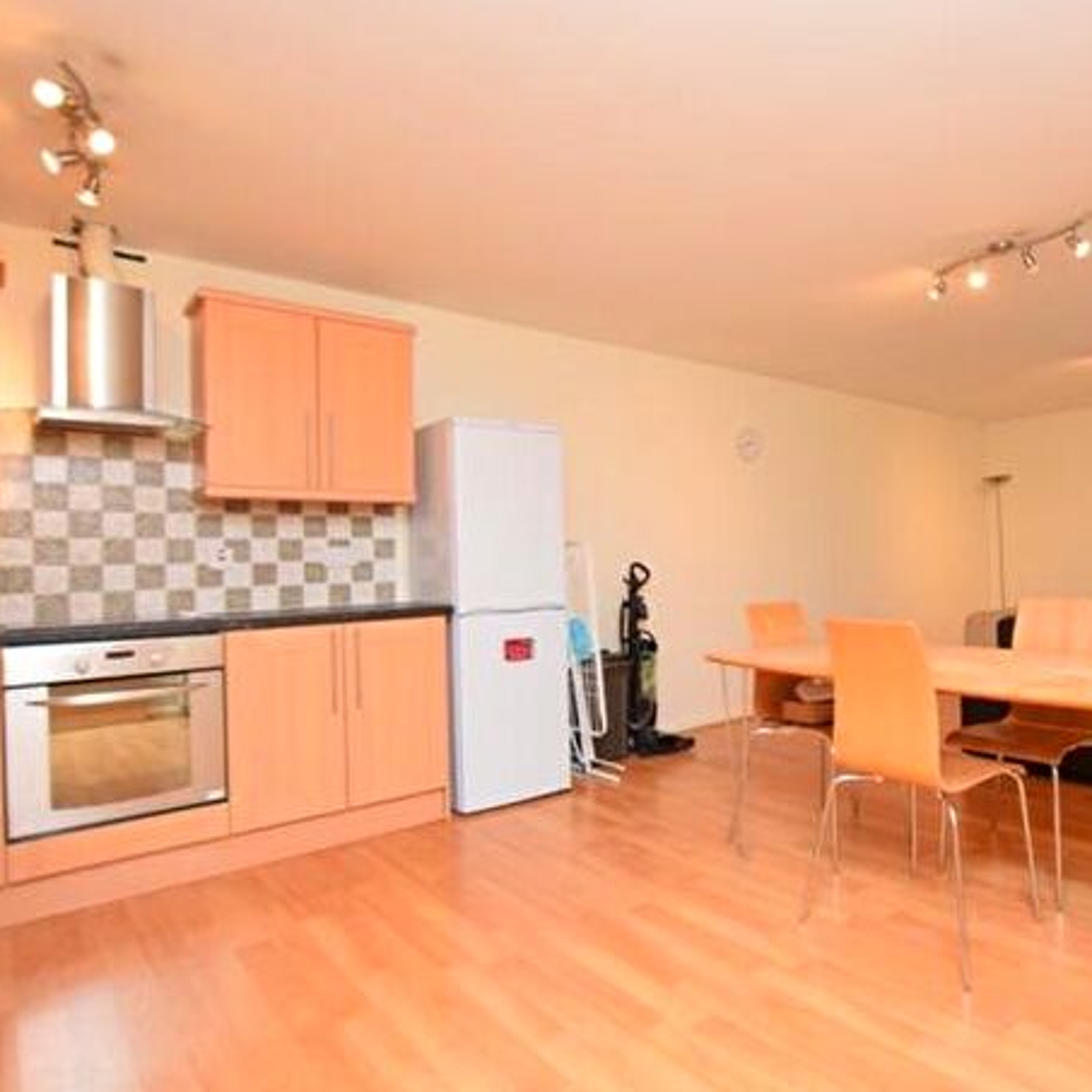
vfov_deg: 70.5
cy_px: 556
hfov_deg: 68.6
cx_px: 726
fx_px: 773
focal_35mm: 22
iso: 800
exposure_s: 1/100
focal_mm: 11
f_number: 5
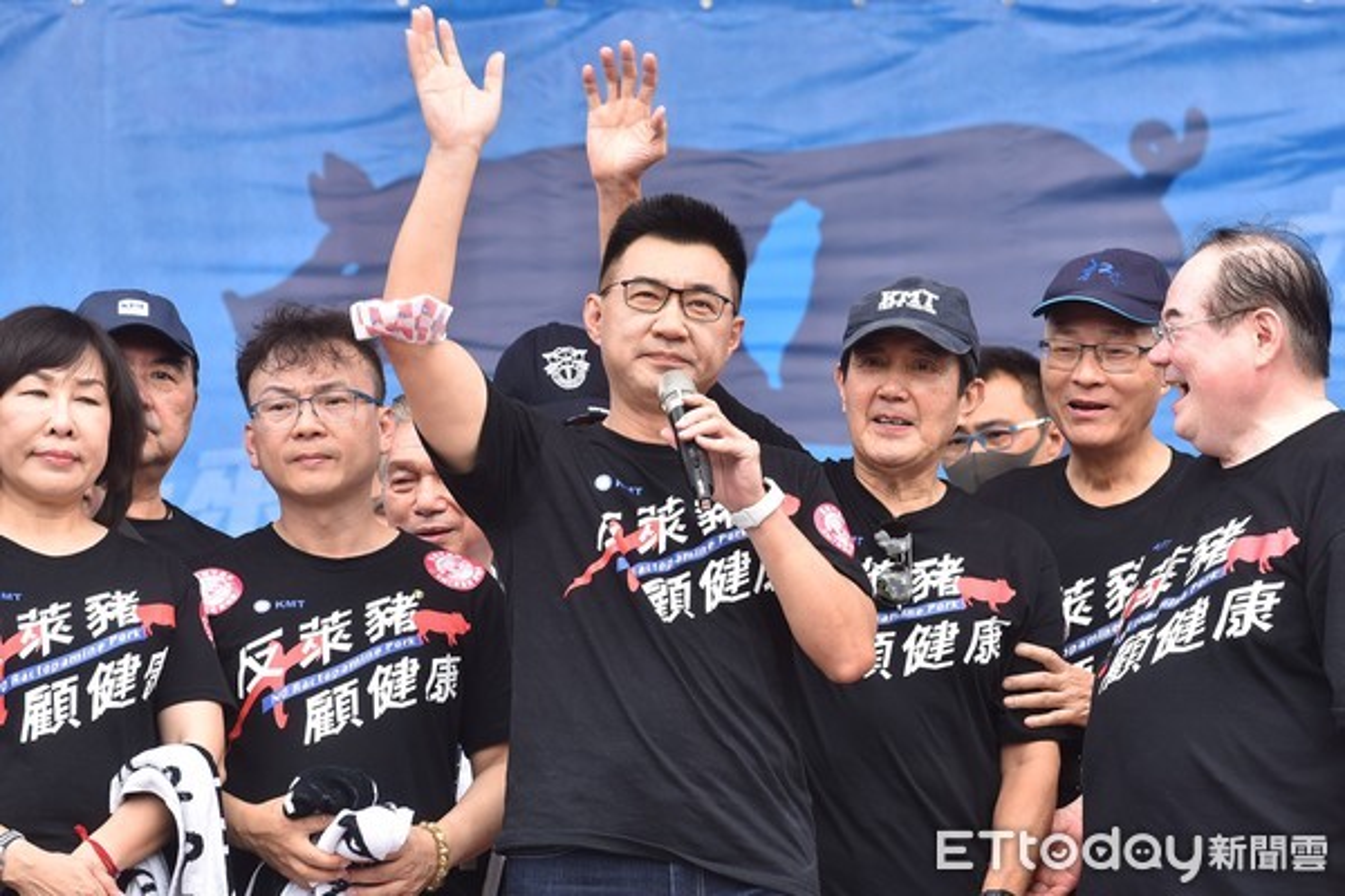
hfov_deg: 11.4
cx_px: 672
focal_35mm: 180
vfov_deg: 7.6
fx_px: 6724
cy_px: 448
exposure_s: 1/250
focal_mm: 180
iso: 250
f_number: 5.6
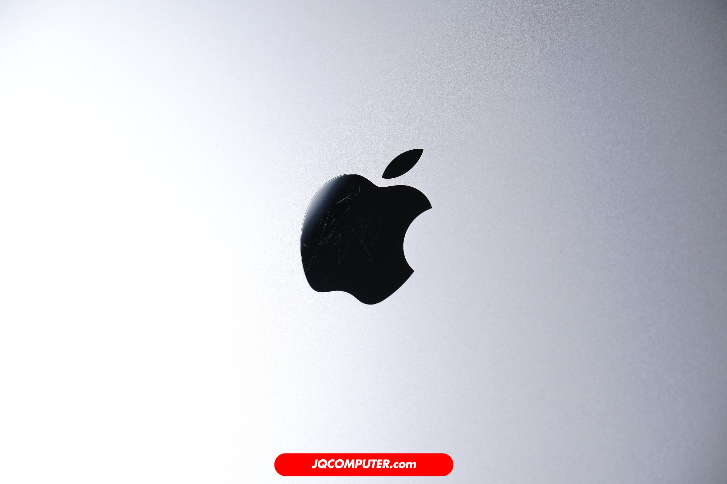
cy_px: 242
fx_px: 2120
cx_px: 364
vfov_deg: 13.0
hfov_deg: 19.5
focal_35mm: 105
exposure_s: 1/80
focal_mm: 70
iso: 1000
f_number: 5
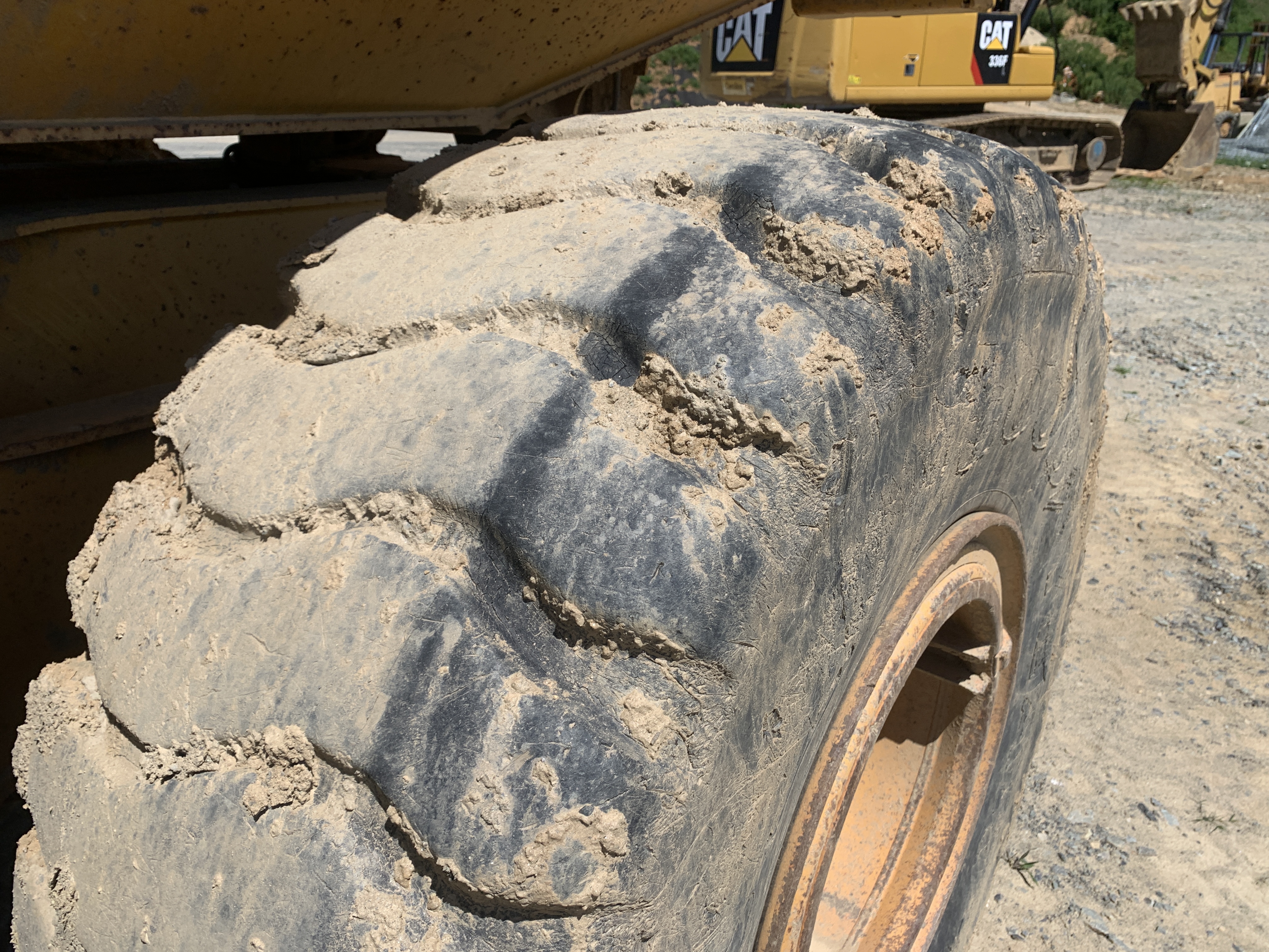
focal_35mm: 26
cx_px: 634
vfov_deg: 53.1
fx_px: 953
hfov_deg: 67.3
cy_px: 476
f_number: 1.8
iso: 25
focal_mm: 4.25
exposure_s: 1/3289
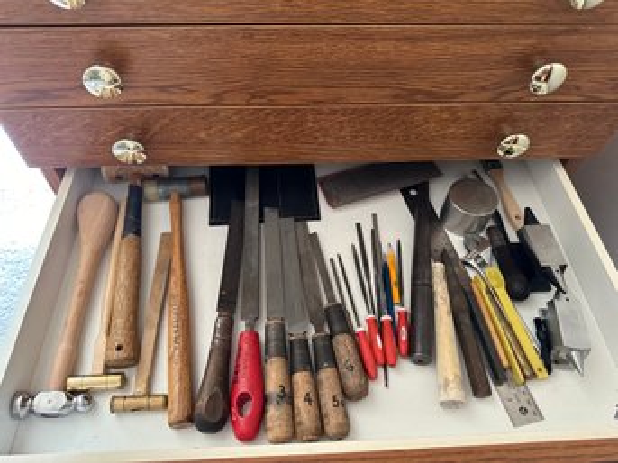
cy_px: 232
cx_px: 309
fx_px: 428
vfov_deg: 56.8
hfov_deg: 71.6
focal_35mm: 24
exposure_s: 1/60
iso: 640
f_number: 1.78
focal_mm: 6.86
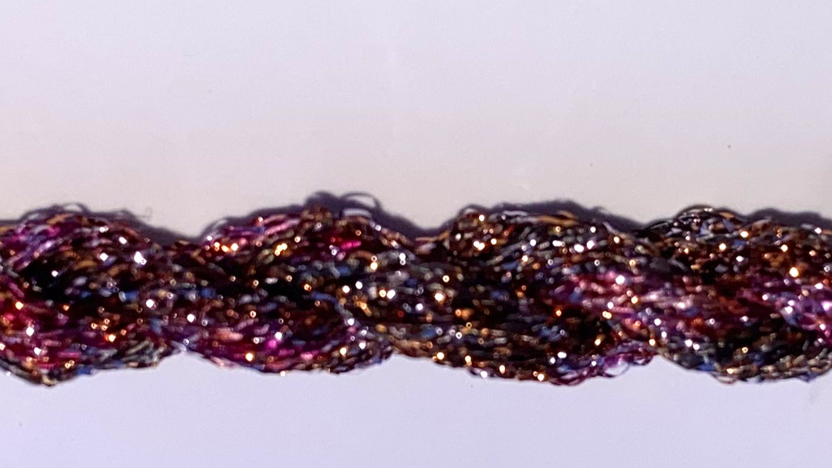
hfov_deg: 67.9
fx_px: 618
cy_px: 292
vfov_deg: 41.2
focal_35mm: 28
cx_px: 418
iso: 32
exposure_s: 1/4274
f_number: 1.8
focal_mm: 4.2
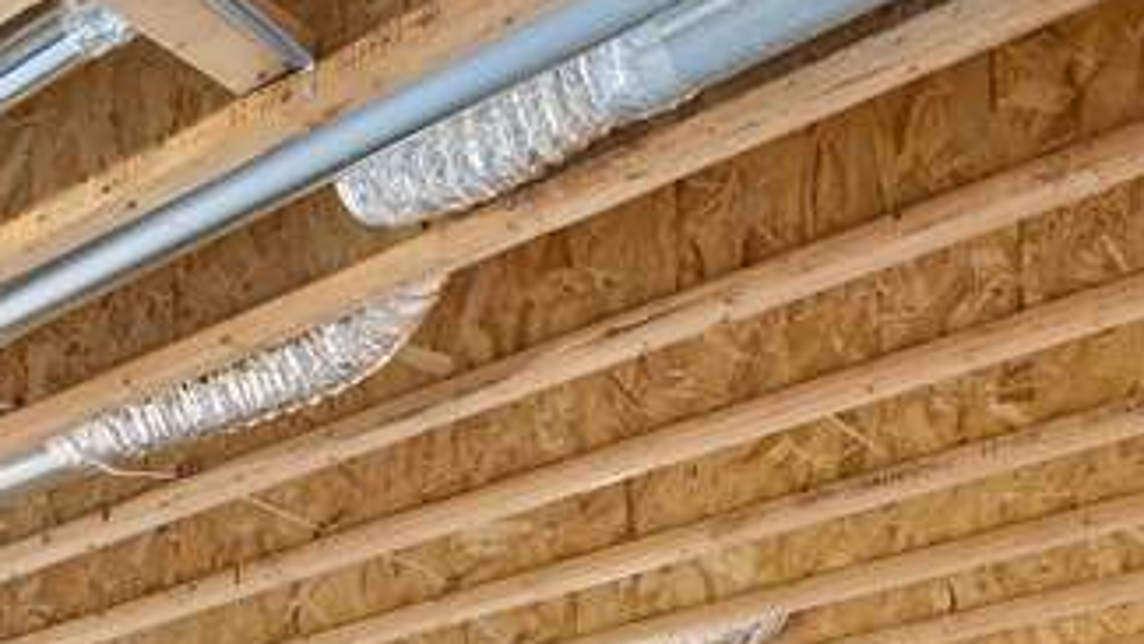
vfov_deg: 14.8
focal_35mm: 66
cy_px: 1318
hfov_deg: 26.7
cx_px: -366
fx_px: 2003
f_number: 8
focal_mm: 16
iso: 800
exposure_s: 1/20
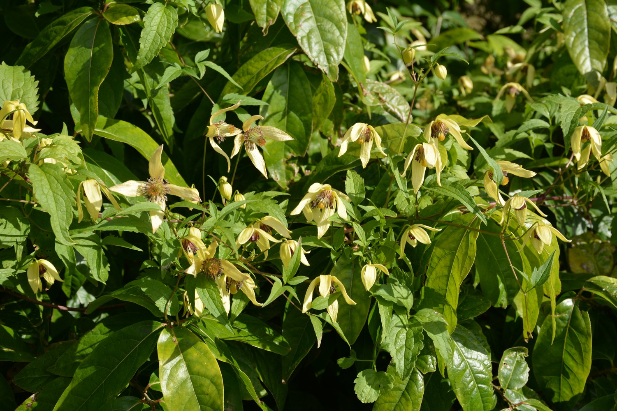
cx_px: 308
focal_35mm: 57
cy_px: 206
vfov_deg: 23.8
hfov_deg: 35.1
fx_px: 977
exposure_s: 1/250
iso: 100
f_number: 8
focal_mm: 38
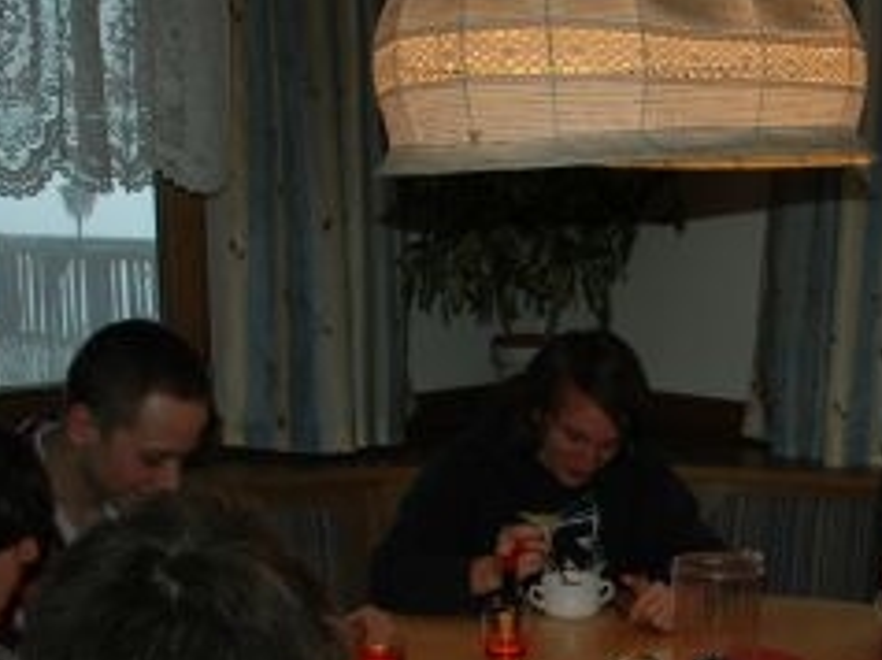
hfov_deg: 31.4
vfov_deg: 23.6
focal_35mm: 60
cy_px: 612
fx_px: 1527
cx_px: 704
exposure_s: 1/60
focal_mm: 18
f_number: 3.5
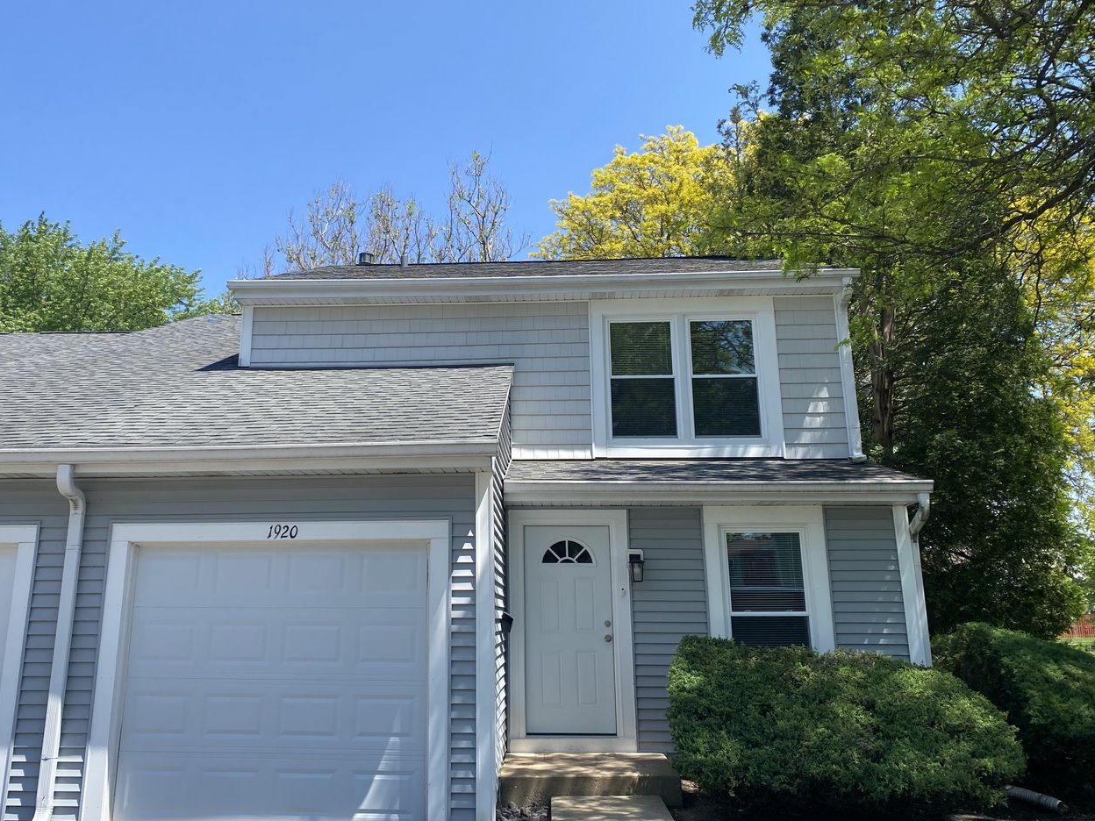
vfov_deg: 46.7
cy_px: 362
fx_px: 949
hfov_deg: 59.9
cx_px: 511
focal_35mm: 30
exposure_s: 1/1565
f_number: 1.8
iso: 32
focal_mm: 4.25
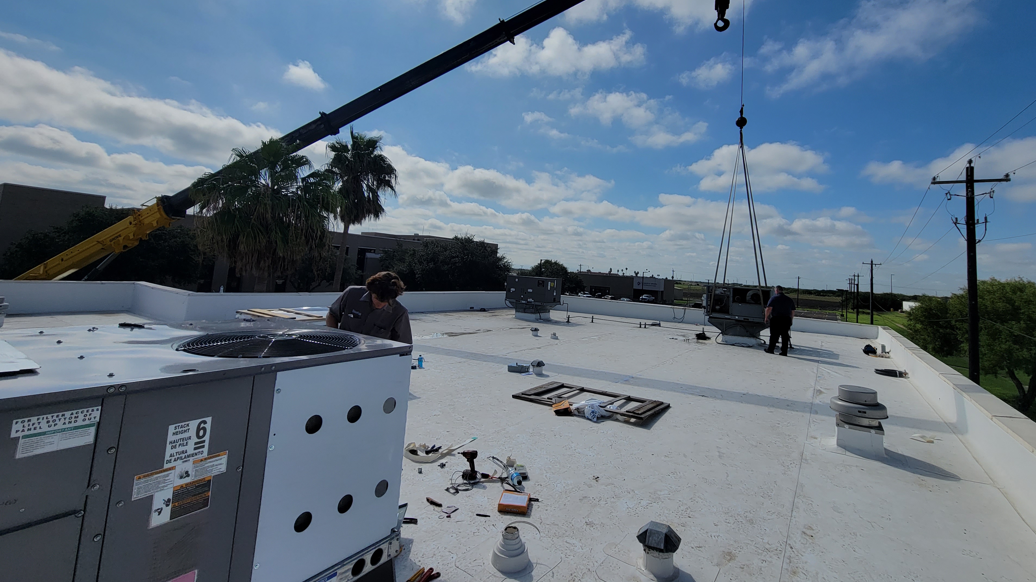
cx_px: 544
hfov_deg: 102.9
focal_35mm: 15
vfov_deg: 69.7
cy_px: 229
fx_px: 412
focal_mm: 2.2
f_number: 2.2
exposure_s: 1/6156
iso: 50
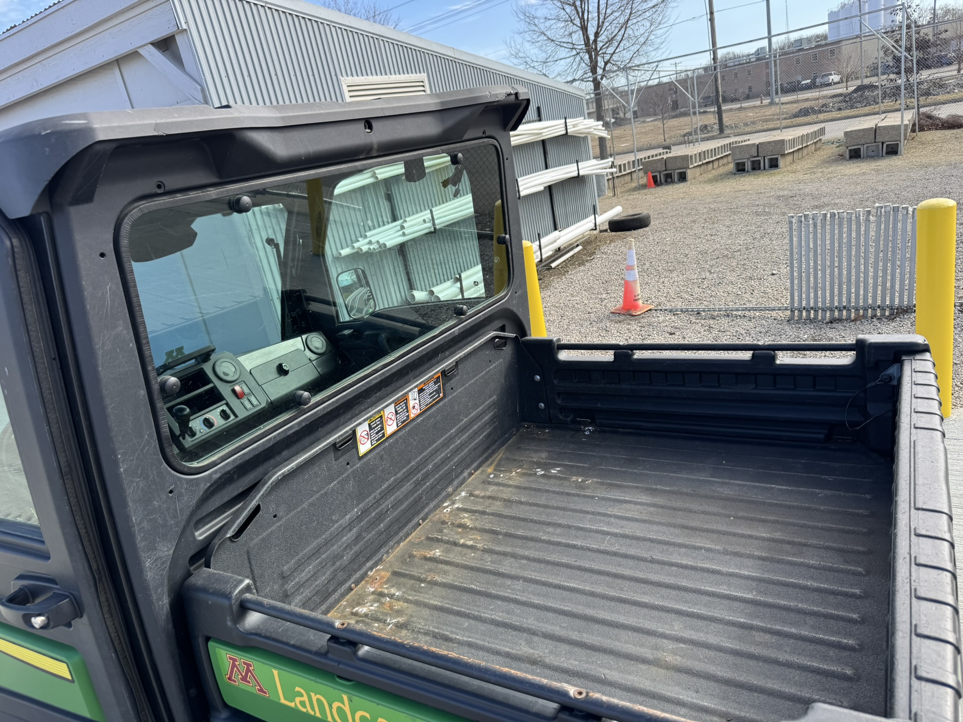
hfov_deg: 71.6
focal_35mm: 24
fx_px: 668
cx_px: 482
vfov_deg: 56.8
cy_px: 361
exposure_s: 1/1193
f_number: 1.78
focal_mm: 6.76
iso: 80
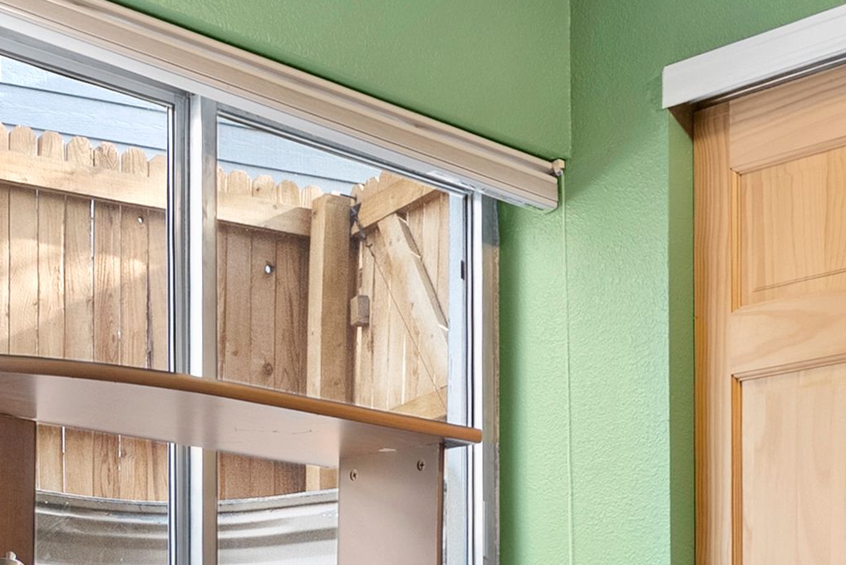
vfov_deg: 16.8
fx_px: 1763
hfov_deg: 27.0
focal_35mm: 75
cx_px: 411
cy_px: 801
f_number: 8
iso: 640
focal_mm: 18
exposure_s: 1/2.5
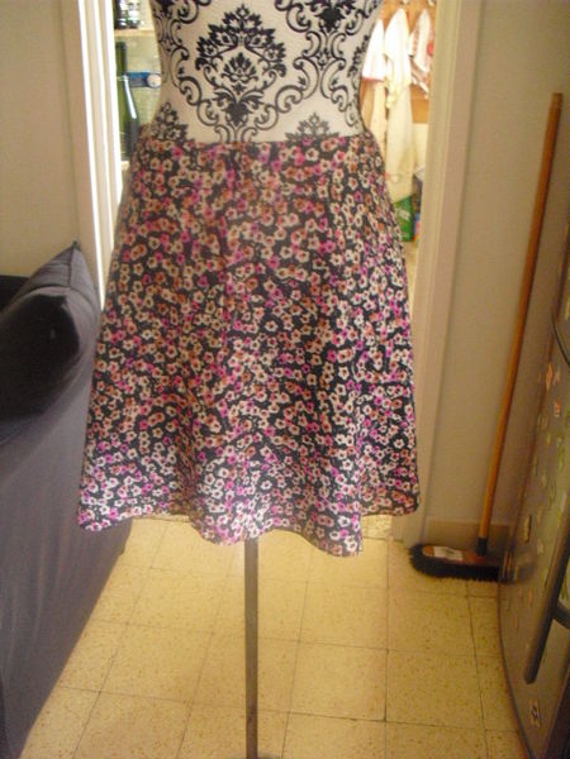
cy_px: 380
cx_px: 285
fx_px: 790
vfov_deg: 51.4
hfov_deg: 39.7
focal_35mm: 36
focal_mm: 6.3
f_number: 3.1
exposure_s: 1/13
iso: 800
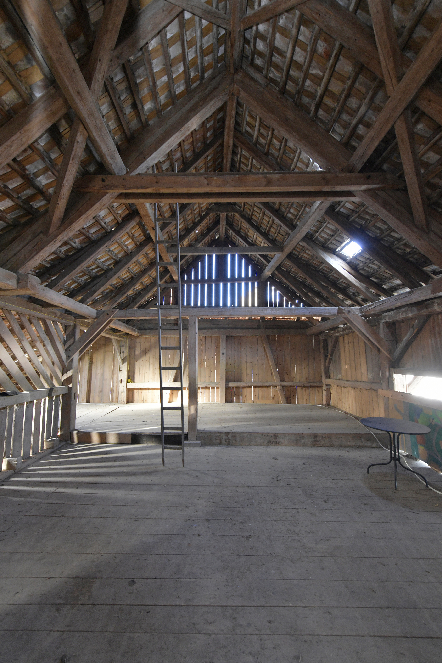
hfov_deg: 81.2
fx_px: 258
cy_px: 332
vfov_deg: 104.3
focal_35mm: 14
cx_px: 221
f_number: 5.6
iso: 1600
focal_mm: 14
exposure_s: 1/13
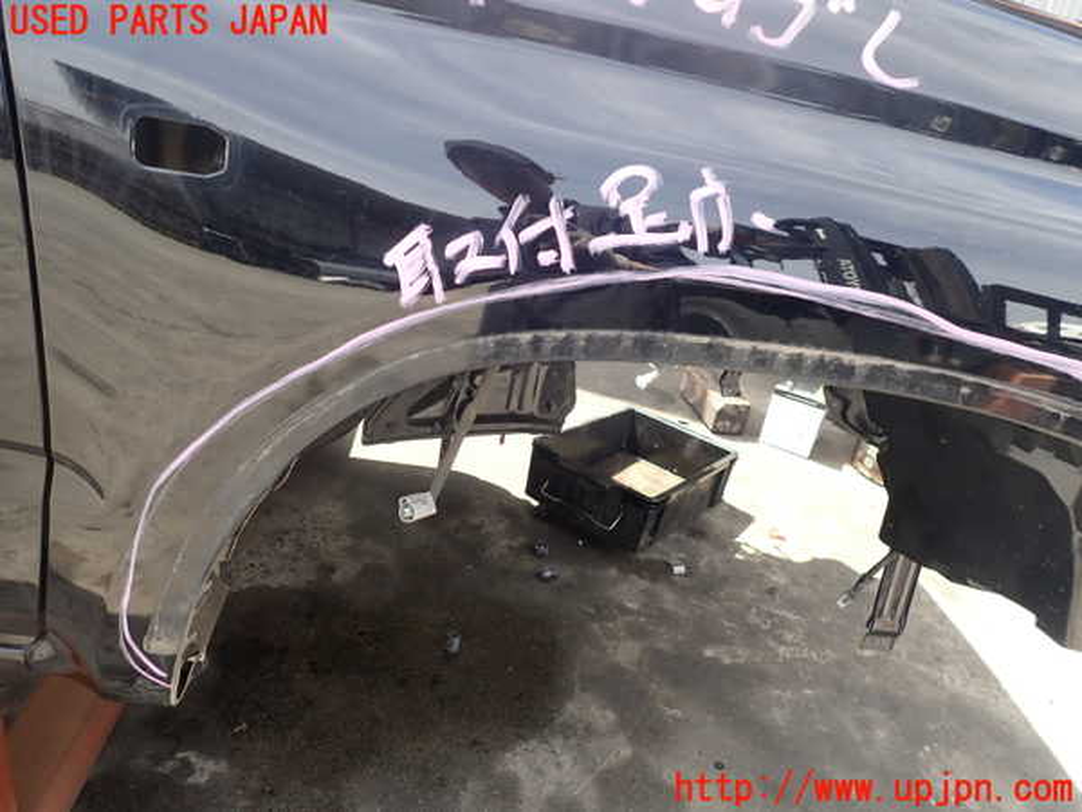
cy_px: 406
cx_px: 541
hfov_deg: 69.4
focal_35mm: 25
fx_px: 781
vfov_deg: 54.9
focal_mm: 4.5
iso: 100
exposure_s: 1/125
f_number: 2.8
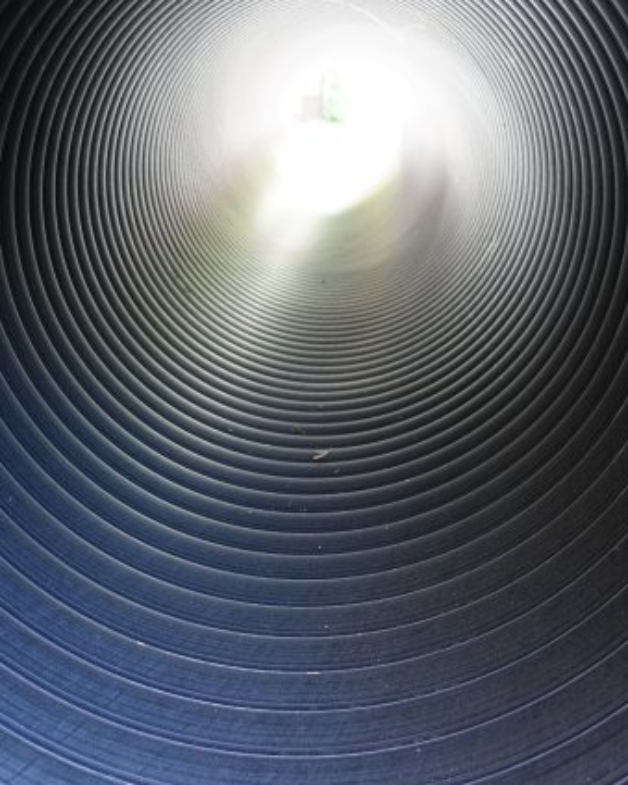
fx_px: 976
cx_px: 285
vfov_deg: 43.7
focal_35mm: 42
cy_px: 328
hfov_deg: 35.6
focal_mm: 31
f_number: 4
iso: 1000
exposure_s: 1/30
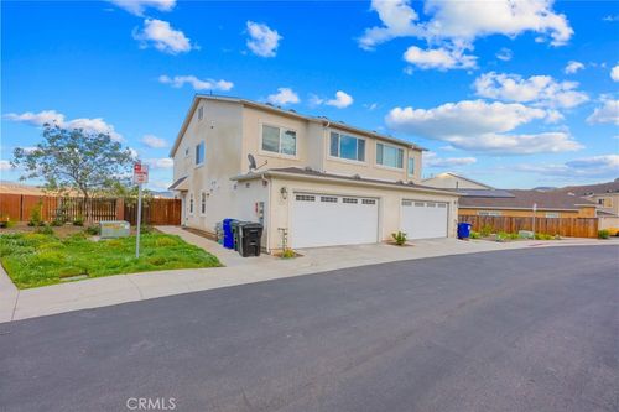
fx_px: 275
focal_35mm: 16
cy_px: 206
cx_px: 310
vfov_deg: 73.7
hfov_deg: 96.8
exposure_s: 1/2500
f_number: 13
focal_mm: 16
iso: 2000
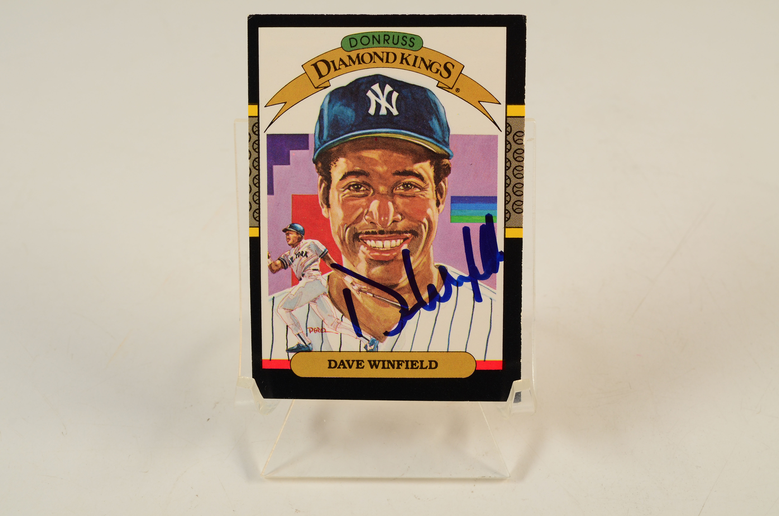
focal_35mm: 60
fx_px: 1296
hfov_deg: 33.5
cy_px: 258
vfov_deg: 22.5
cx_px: 390
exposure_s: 1/160
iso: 200
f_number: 13
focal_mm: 40
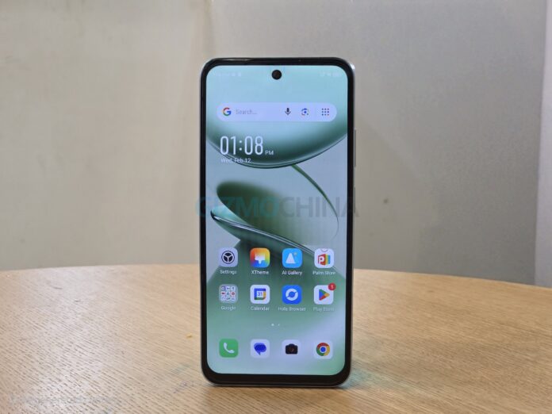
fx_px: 1100
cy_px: 207
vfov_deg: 21.3
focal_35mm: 69
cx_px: 276
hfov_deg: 28.2
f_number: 2.4
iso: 250
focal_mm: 7.9
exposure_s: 1/50.3
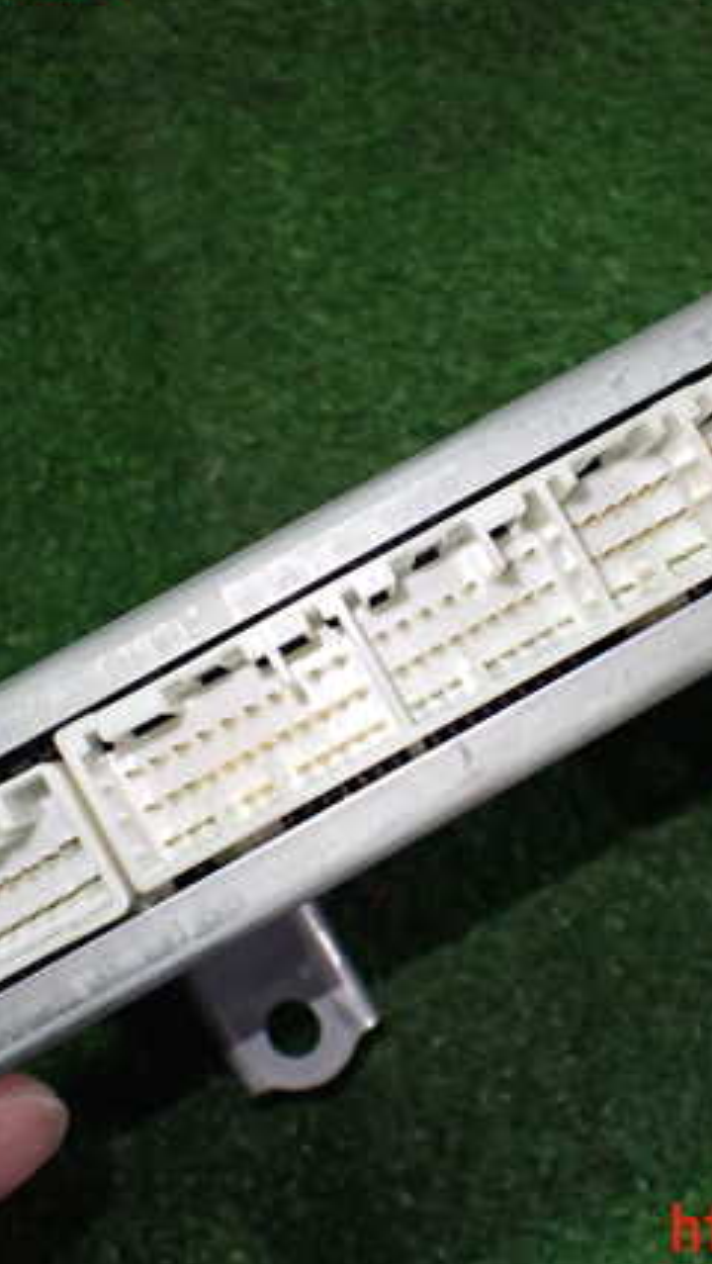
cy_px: 602
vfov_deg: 44.6
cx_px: 451
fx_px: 1542
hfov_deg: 25.9
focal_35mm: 46
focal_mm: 5.4
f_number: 2.3
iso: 500
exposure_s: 1/125
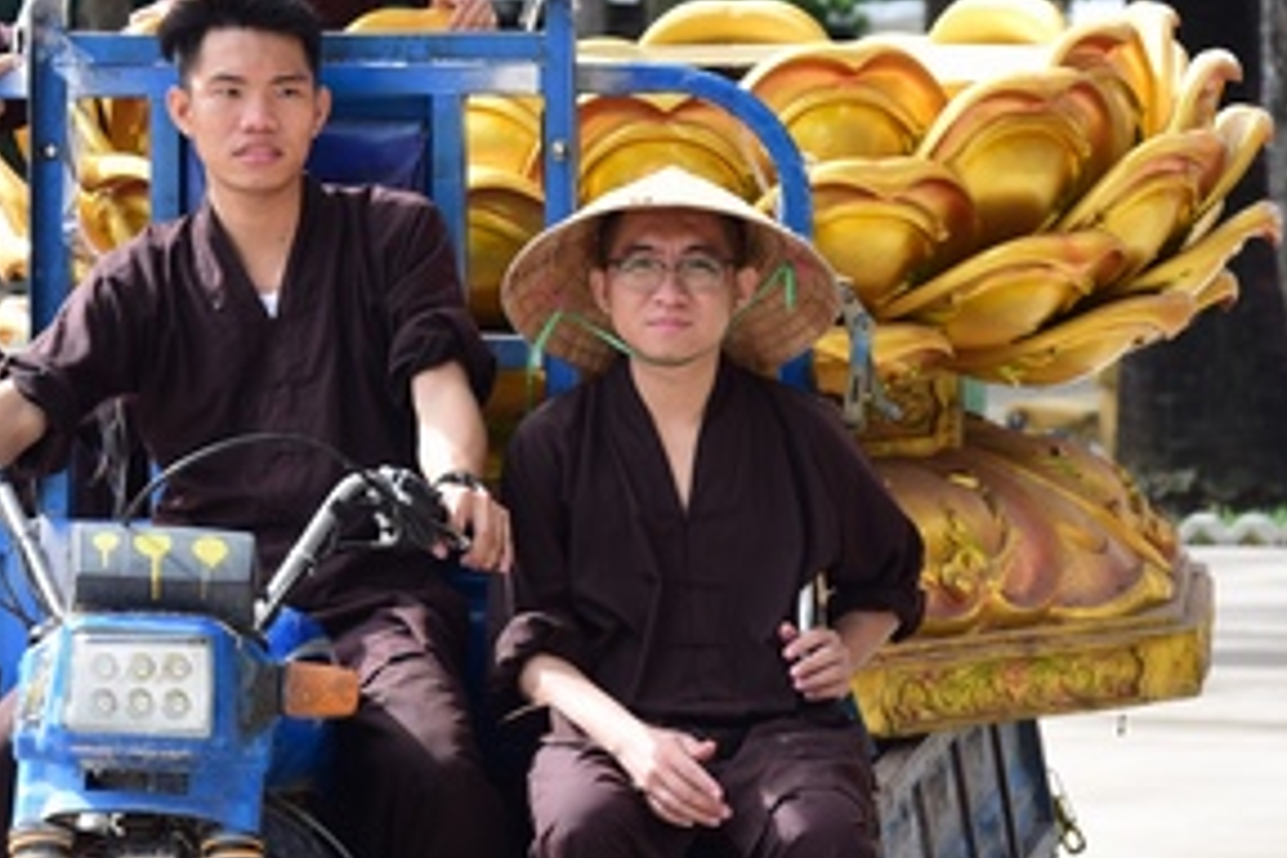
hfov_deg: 10.7
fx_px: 6863
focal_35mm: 192
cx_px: 442
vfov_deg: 7.1
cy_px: 76
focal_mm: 85
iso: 200
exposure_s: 1/250
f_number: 5.6
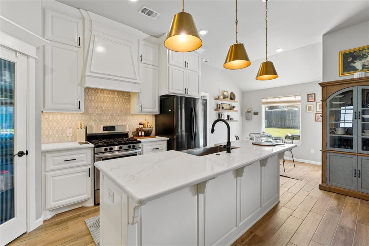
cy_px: 123
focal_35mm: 16
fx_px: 163
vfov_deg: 74.1
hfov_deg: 97.1
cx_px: 184
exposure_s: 1/6
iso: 200
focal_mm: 10.6
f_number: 8
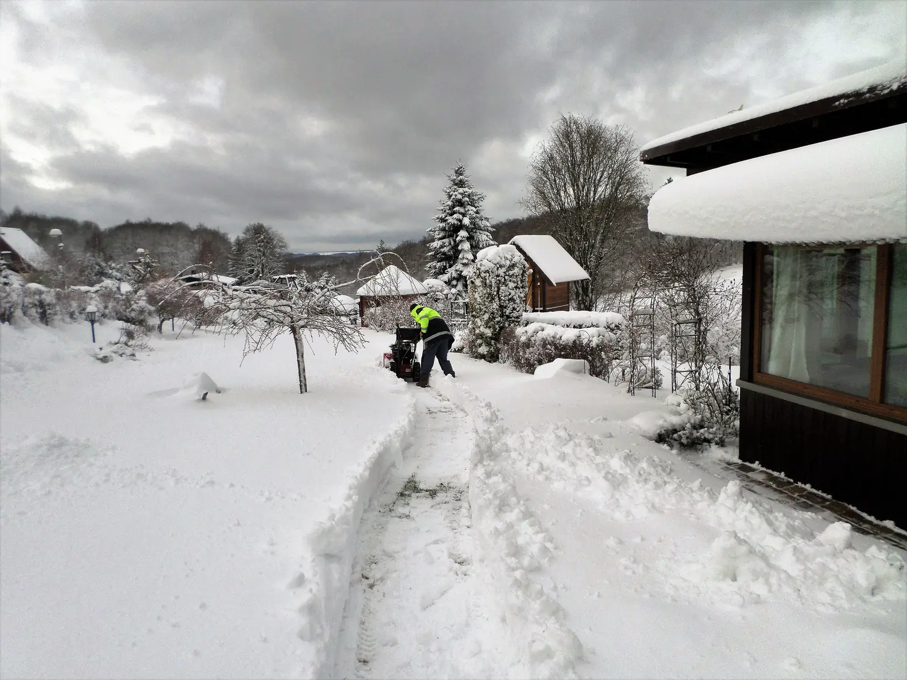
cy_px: 340
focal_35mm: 25
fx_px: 655
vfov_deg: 54.9
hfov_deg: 69.4
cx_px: 454
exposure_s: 1/500
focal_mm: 4.5
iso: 80
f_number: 2.5
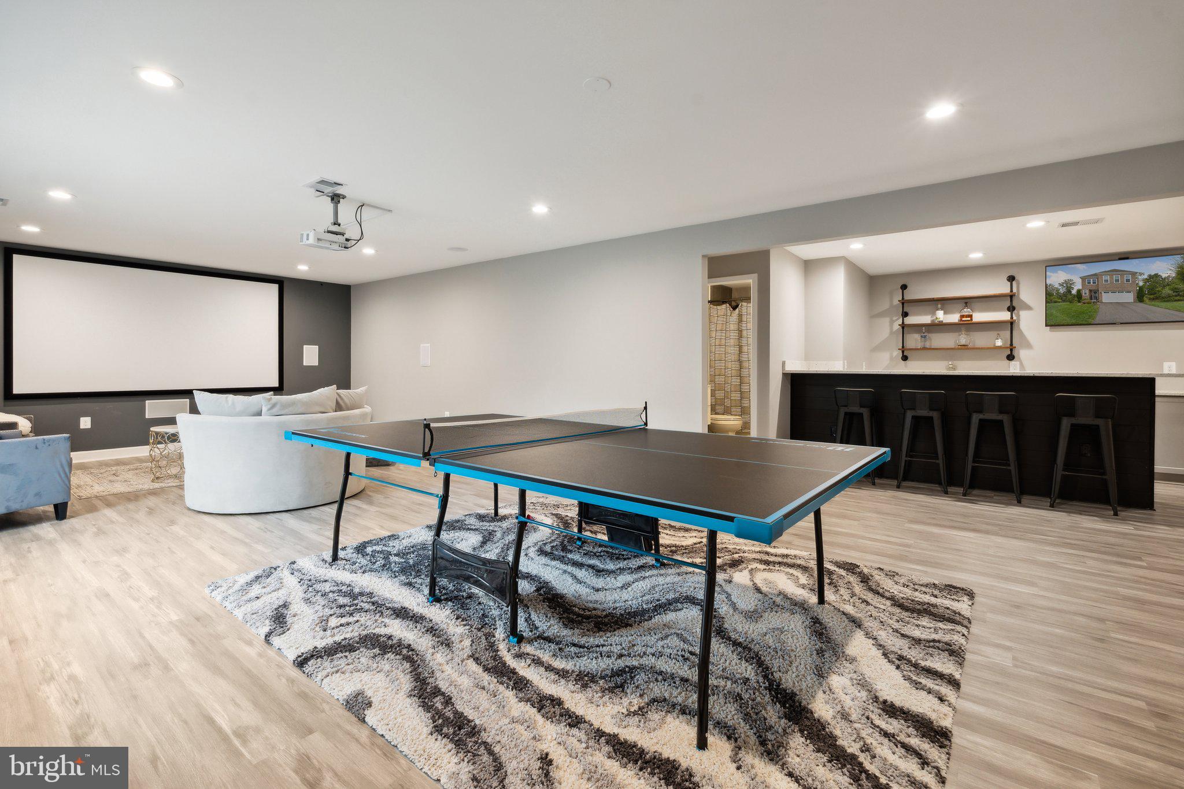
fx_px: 526
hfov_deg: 96.7
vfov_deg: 73.7
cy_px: 394
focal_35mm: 16
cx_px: 592
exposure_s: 1/3.33
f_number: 8
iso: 400
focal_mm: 16
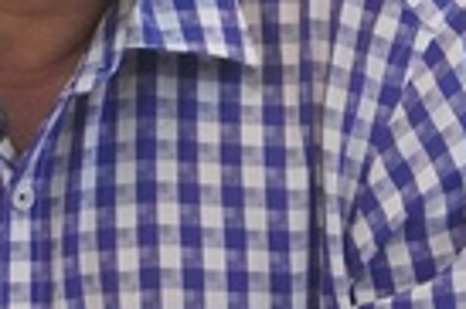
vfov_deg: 1.9
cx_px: 310
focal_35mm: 725
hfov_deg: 2.8
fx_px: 9380
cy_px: 58
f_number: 4
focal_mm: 97
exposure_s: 1/160
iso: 3200
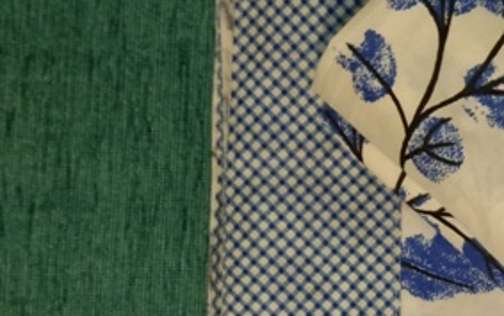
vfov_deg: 10.7
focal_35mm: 119
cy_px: 443
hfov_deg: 16.3
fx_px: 1635
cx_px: 711
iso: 196
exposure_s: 1/50
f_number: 2.2
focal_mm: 3.69
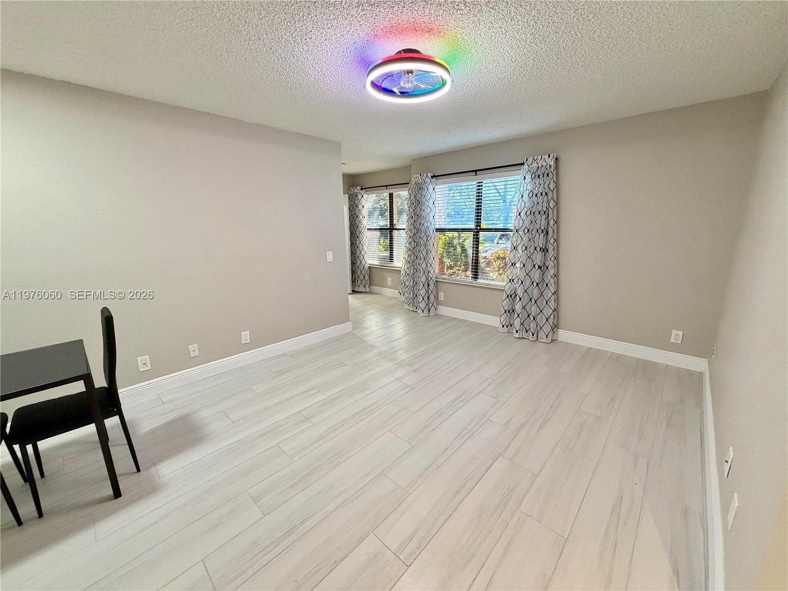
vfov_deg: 85.7
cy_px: 296
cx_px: 394
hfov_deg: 102.1
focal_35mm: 14
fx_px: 319
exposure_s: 1/60
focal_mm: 2.22
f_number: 2.2
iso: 250
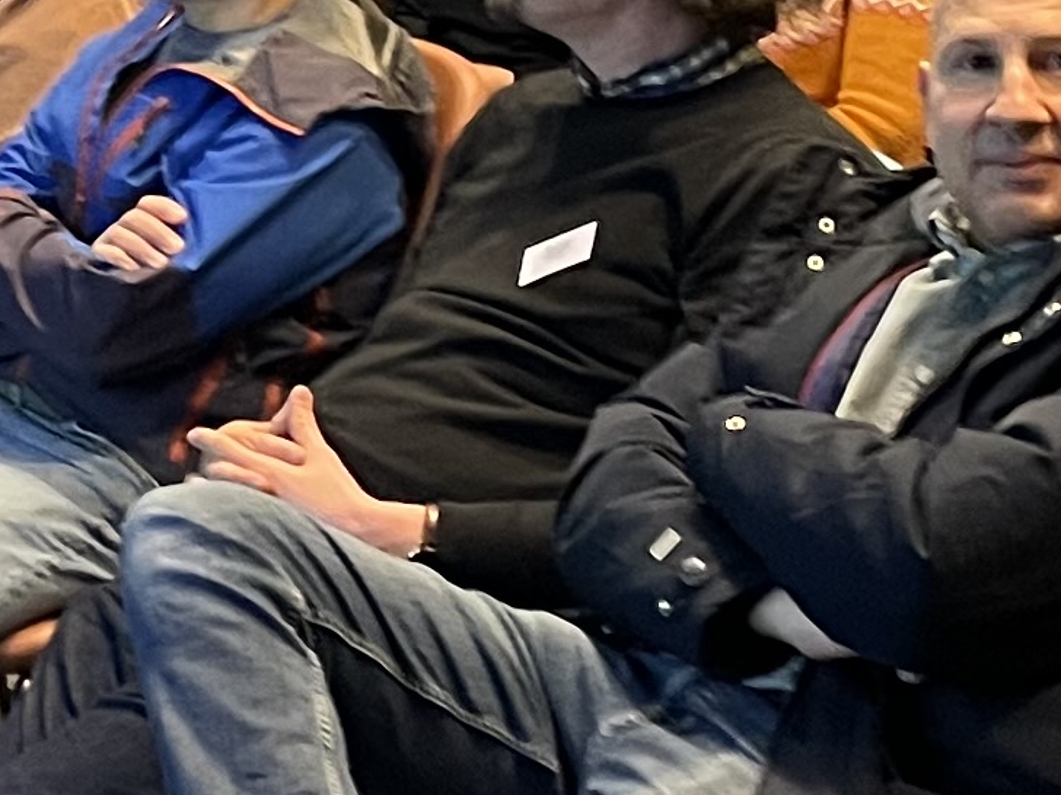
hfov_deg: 13.3
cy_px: -63
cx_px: -258
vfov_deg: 10.2
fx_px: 4414
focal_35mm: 144
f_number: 1.6
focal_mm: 4.2
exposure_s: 1/33
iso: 400
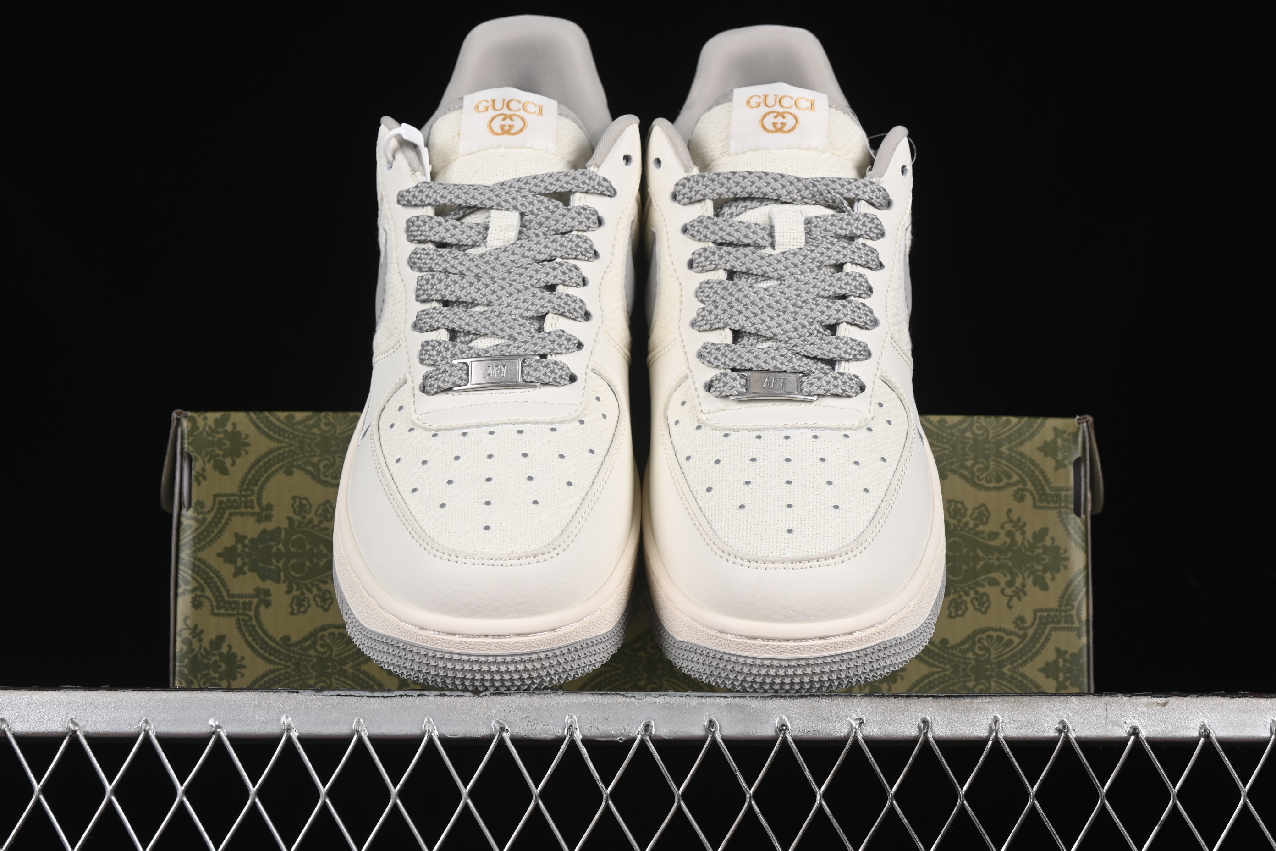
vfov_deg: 18.2
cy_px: 426
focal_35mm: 75
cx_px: 638
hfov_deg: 27.0
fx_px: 2658
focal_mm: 50
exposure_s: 1/80
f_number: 8
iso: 160
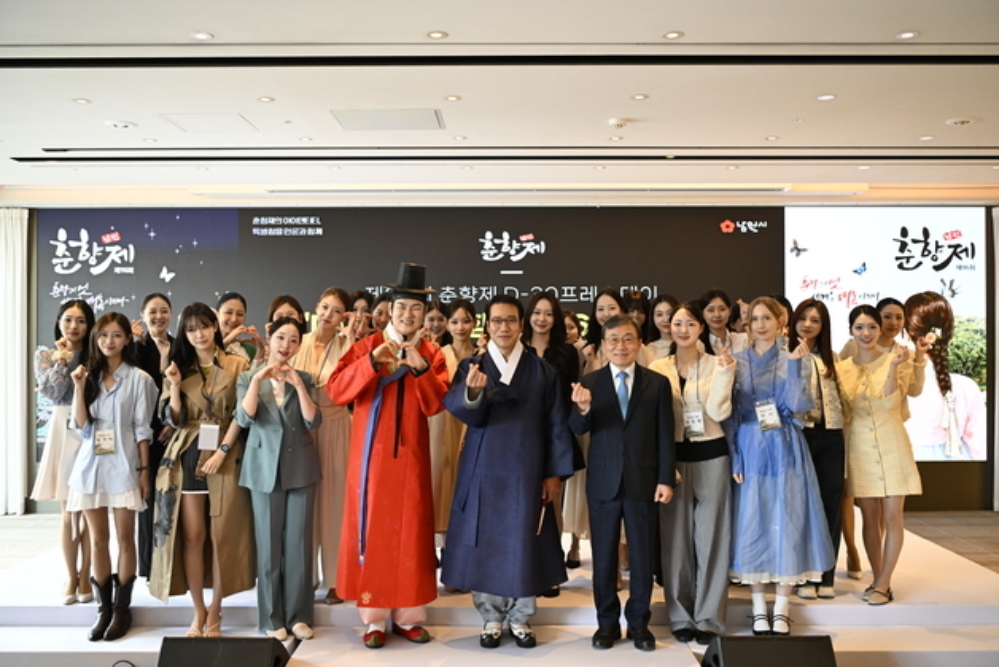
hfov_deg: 55.8
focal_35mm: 34
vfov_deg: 38.9
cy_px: 334
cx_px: 500
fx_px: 944
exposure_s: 1/200
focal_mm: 34
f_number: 2.8
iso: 1250
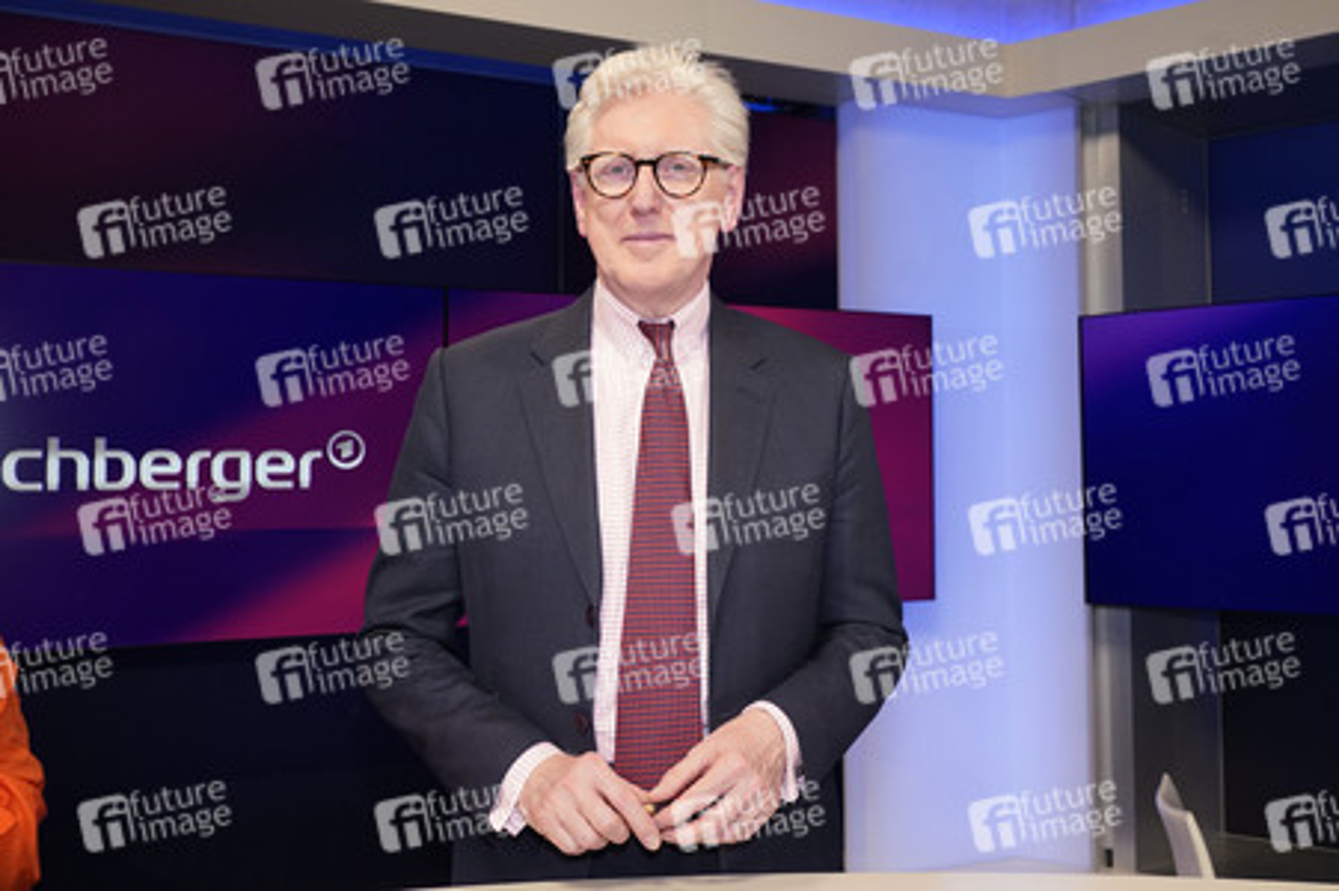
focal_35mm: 32
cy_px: 446
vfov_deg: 41.1
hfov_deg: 58.8
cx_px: 670
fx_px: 1189
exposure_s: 1/160
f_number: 5
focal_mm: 32
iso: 2000
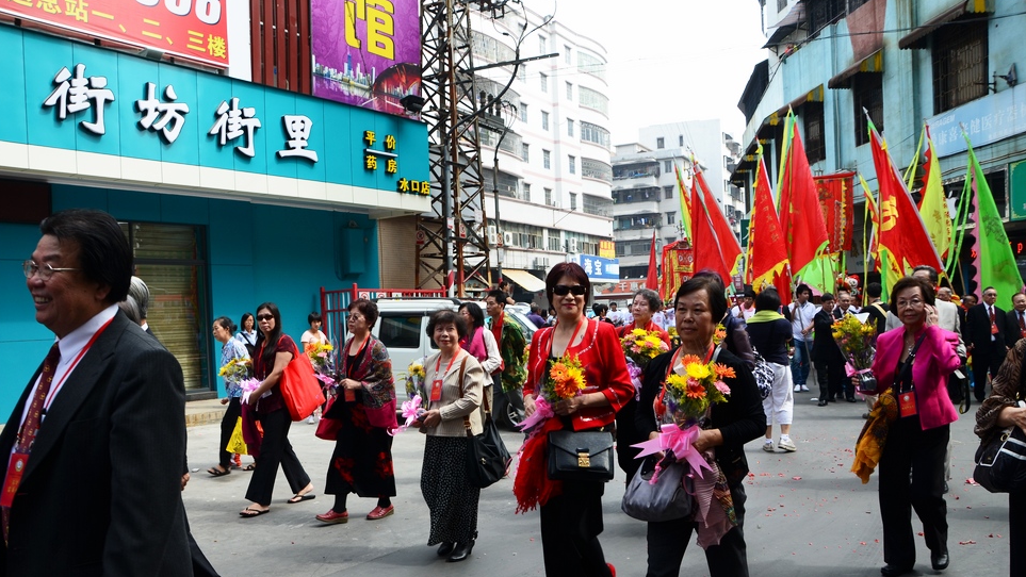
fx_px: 816
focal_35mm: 30
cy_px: 356
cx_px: 495
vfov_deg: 38.7
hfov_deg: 64.3
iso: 200
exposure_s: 1/160
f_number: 7.1
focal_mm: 18
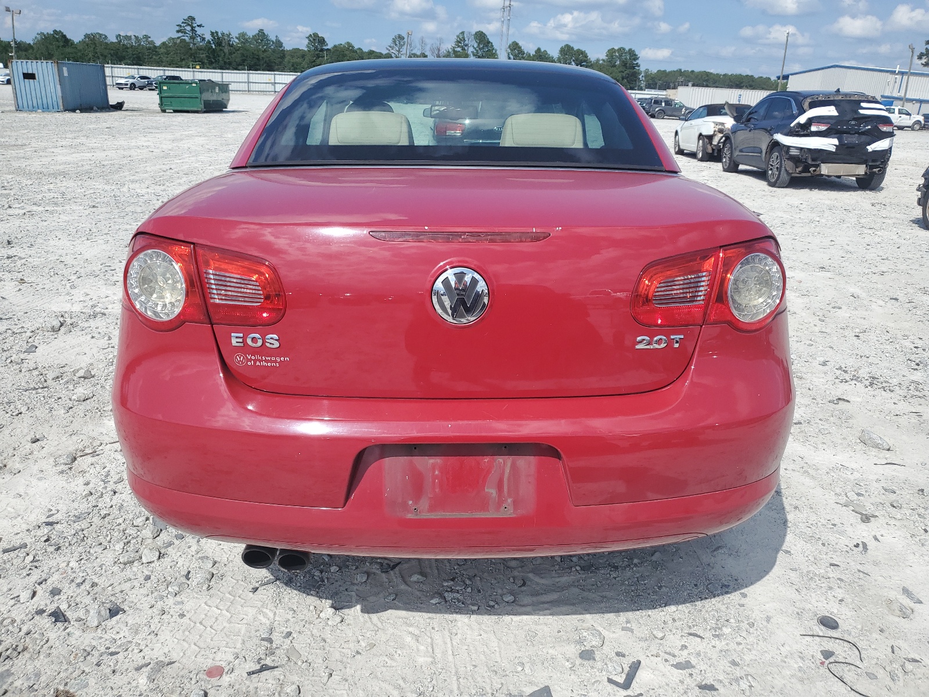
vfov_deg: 53.1
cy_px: 348
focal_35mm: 26
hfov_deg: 67.3
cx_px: 464
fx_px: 698
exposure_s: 1/5000
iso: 50
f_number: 1.5
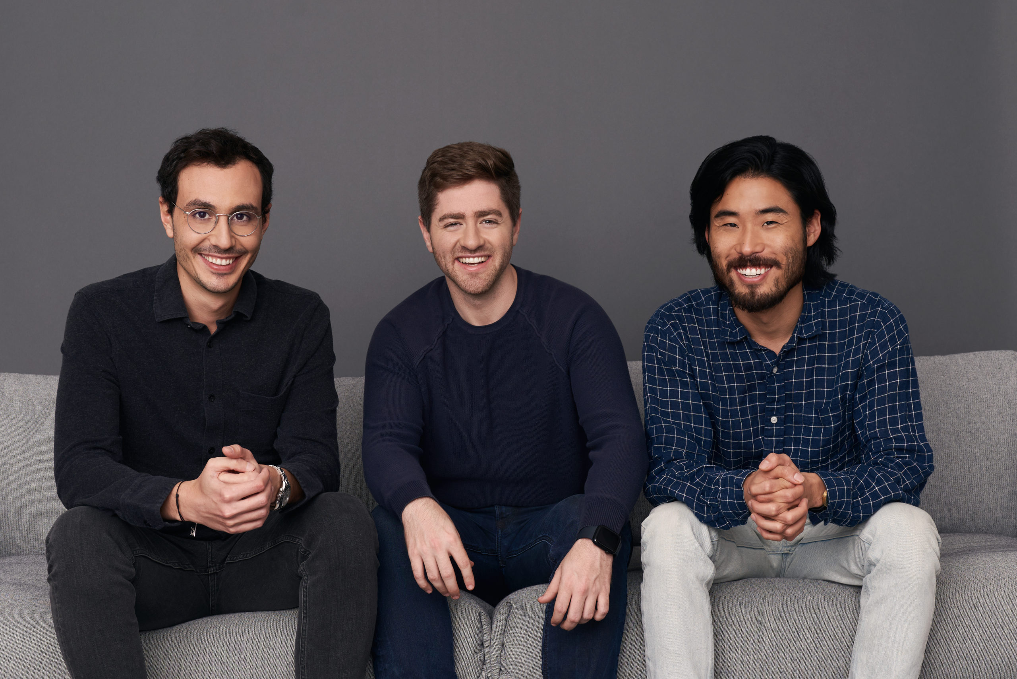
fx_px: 1865
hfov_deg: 30.5
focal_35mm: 66
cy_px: 340
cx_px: 508
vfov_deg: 20.6
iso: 100
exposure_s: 1/125
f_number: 7.1
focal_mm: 44
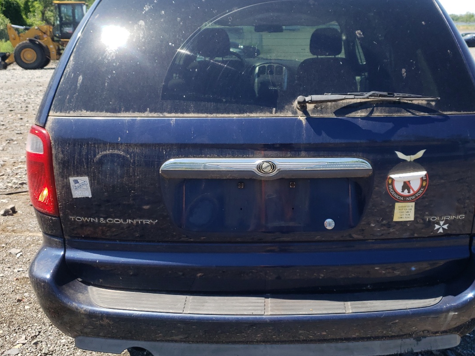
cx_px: 280
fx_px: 535
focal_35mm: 39
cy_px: 167
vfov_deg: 36.8
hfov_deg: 47.6
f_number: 1.5
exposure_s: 1/1111
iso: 50
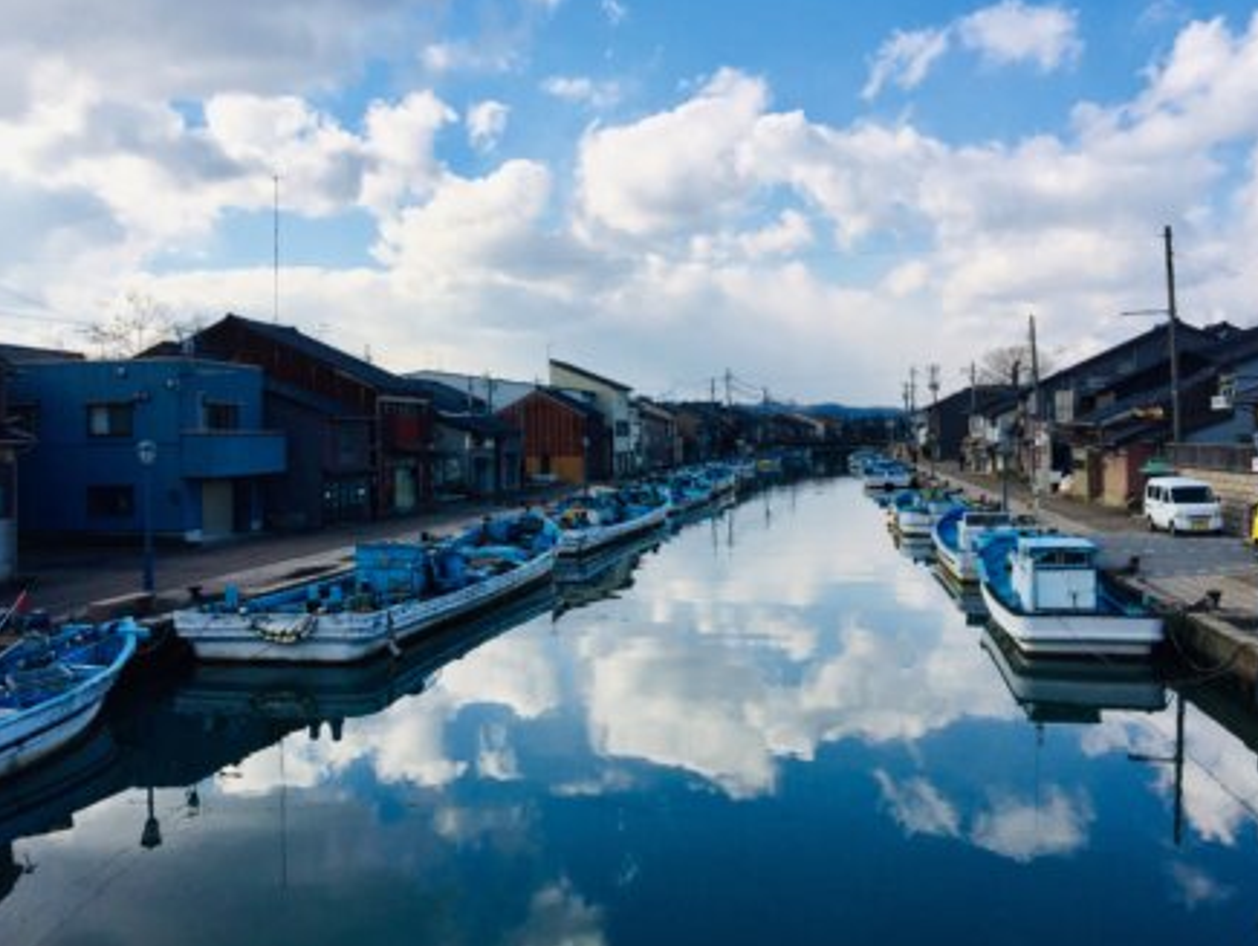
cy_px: 463
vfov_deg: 46.9
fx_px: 1091
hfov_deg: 59.9
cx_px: 622
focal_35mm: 30
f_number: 2.2
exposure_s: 1/1980
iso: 32
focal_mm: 4.15
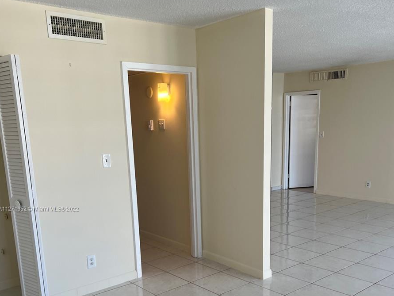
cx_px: 196
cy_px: 209
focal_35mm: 35
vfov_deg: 40.0
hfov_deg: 52.6
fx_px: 399
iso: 40
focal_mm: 5.7
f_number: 1.5
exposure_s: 1/208
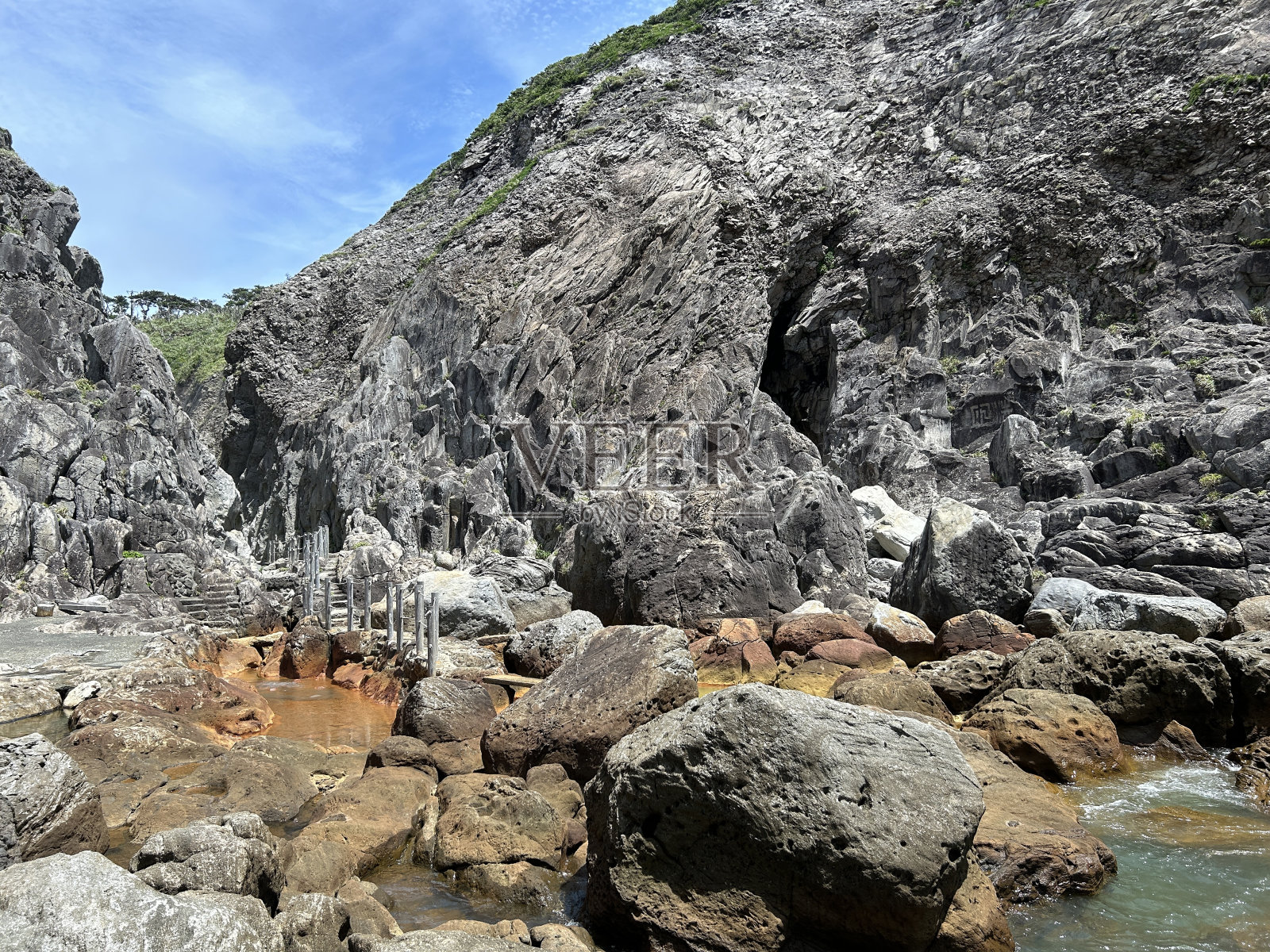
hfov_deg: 67.3
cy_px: 476
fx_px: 954
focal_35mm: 26
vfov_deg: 53.1
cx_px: 635
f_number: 1.5
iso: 50
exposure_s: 1/2513
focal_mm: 5.7
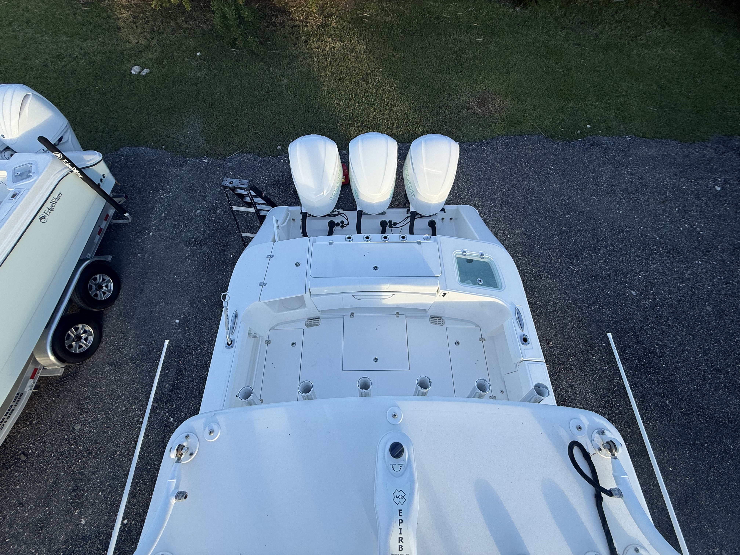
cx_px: 370
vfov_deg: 85.7
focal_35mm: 14
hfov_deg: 102.1
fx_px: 299
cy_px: 278
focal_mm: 2.22
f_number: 2.2
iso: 50
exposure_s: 1/672
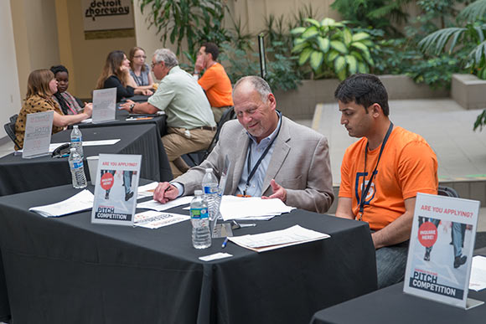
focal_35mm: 55
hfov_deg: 36.2
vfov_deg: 24.6
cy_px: 162
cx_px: 243
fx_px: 743
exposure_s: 1/125
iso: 1000
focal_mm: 55
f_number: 4
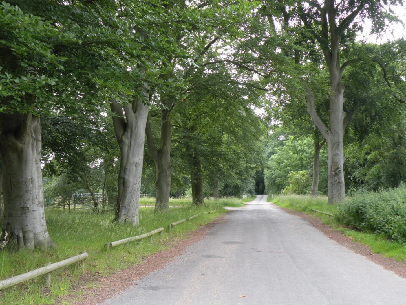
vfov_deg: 26.1
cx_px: 203
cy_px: 152
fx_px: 657
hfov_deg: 34.3
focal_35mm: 56
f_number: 3.5
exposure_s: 1/60
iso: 185
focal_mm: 9.8
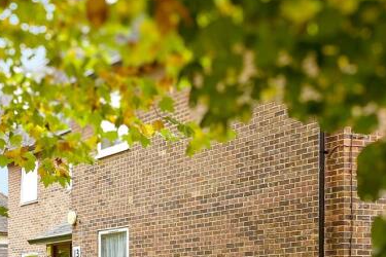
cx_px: -21
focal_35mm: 82
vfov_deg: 16.0
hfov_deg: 23.5
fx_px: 879
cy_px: 303
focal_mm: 20
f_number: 8
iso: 160
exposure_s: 1/6
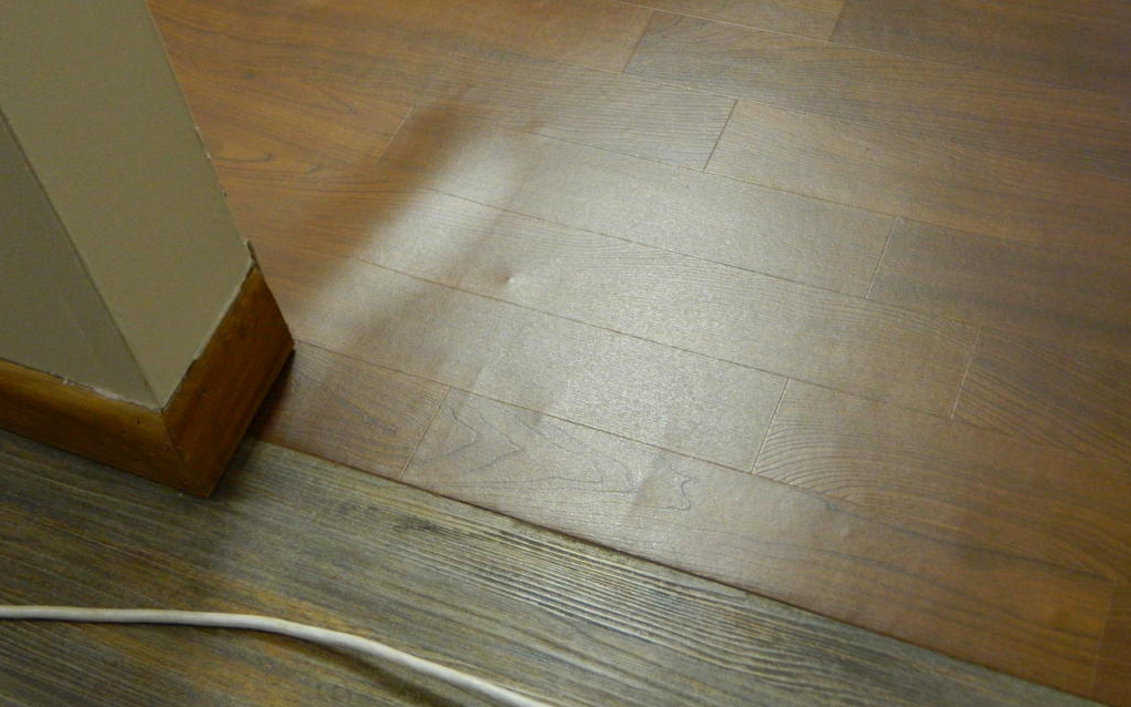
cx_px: 566
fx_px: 1542
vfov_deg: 25.8
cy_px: 293
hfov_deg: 40.3
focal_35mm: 50
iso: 400
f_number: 3.6
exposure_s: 1/20
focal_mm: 8.4
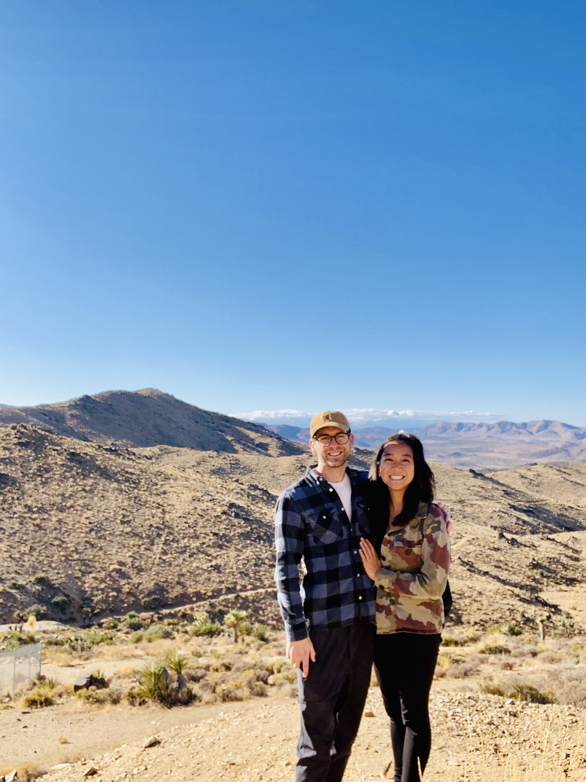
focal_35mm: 30
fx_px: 677
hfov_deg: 46.8
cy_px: 391
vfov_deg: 60.0
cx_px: 293
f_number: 2.2
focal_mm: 2.71
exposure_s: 1/761
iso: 25
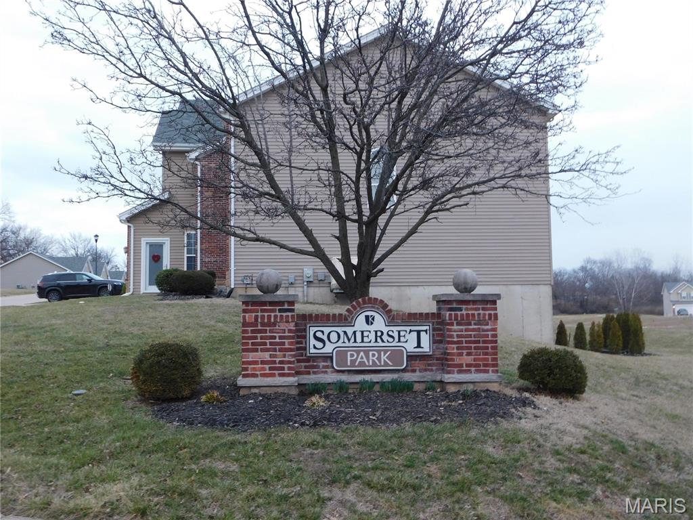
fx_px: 721
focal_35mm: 36
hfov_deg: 51.4
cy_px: 260
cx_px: 346
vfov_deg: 39.7
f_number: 3.5
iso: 220
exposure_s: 1/30
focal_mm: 6.3
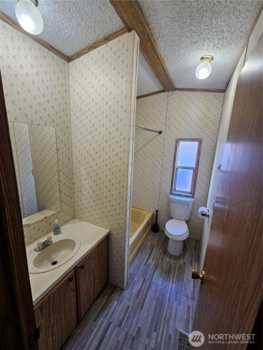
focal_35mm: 13
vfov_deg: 106.2
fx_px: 132
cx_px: 132
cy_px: 175
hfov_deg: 89.9
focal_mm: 2.2
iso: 125
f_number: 2.2
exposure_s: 1/60
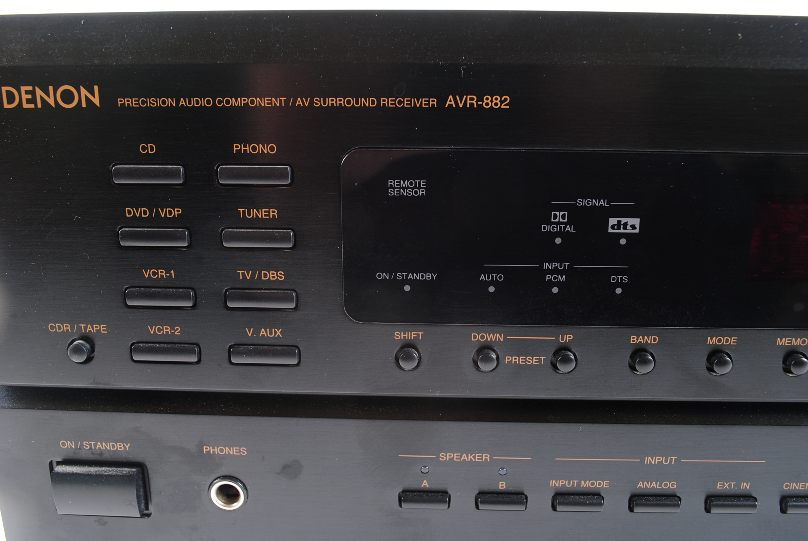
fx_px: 742
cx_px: 404
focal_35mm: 33
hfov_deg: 57.2
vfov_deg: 40.1
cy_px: 270
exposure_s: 1/125
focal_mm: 22
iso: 100
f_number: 7.1
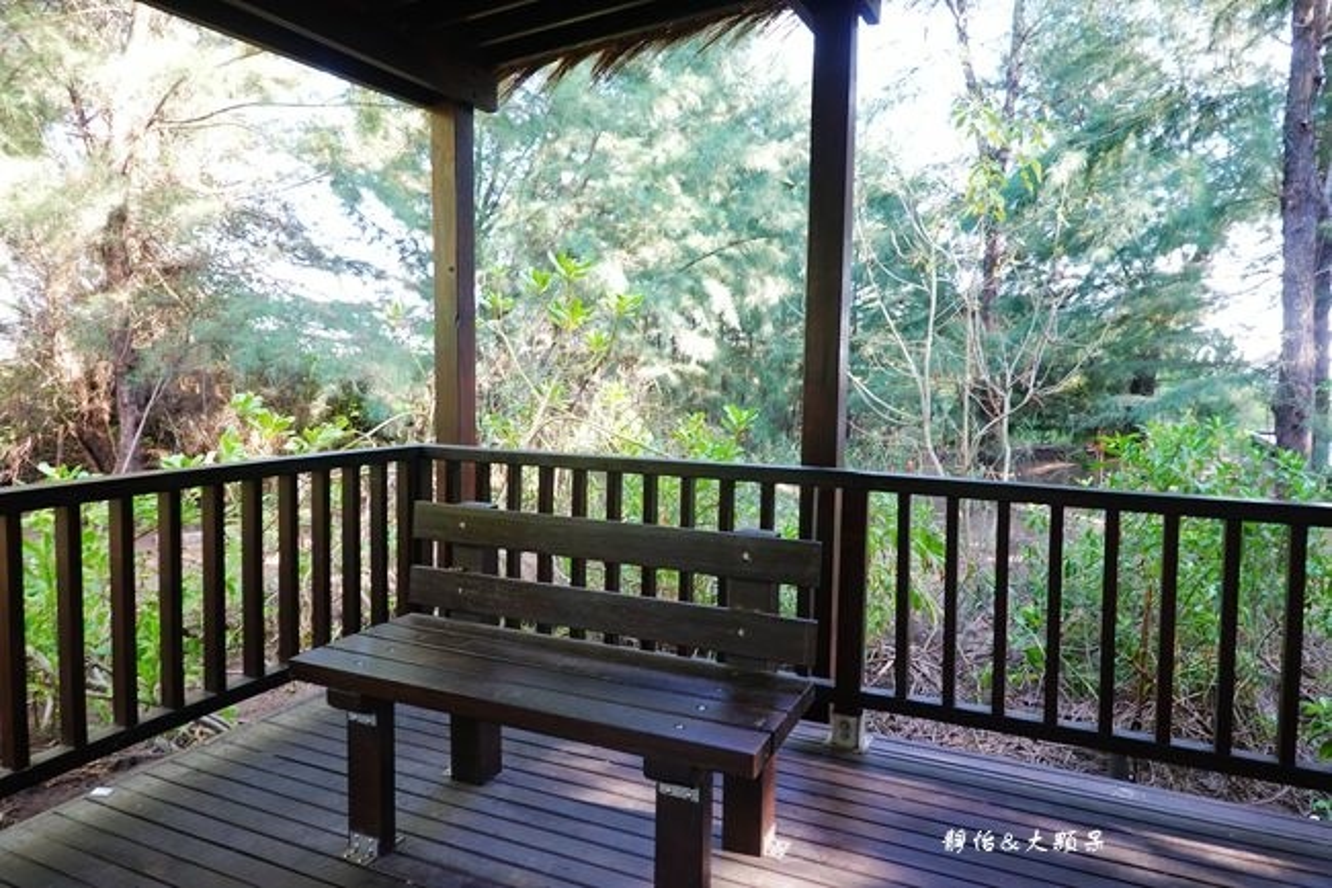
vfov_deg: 53.1
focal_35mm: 24
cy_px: 444
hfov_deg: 73.8
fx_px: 888
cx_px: 666
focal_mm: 9
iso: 125
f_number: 2.8
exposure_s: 1/30
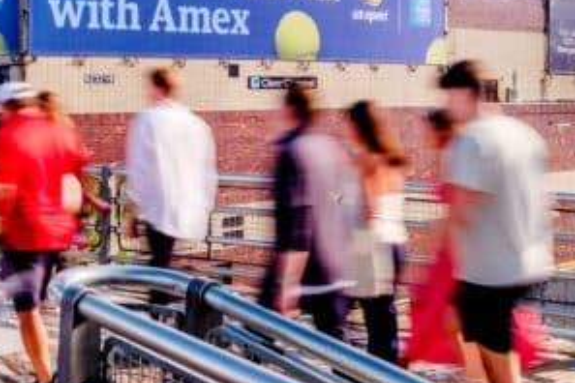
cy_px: 85
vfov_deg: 27.6
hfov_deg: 39.9
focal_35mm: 48
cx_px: 139
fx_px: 767
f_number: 10
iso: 160
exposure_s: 1/8
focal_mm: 12.6
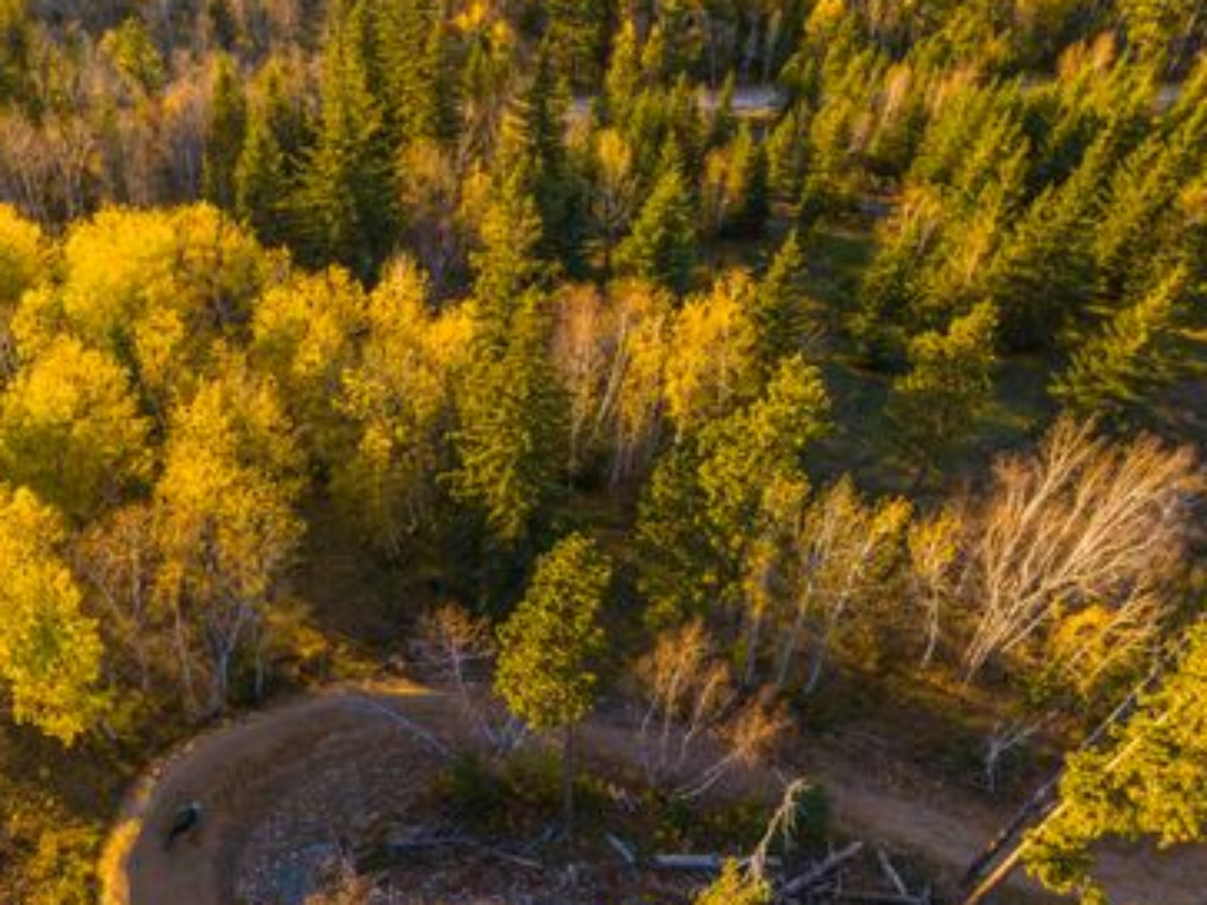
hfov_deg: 54.4
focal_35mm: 33
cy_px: 612
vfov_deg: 42.3
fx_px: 1150
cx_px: 416
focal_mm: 12.29
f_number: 2.8
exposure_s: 1/240
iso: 100
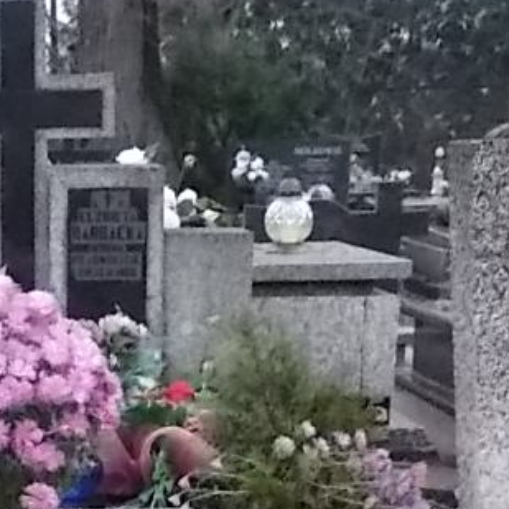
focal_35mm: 119
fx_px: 1980
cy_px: 782
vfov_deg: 13.7
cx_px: -87
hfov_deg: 14.2
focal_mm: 4.6
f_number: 3.2
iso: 400
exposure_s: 1/160
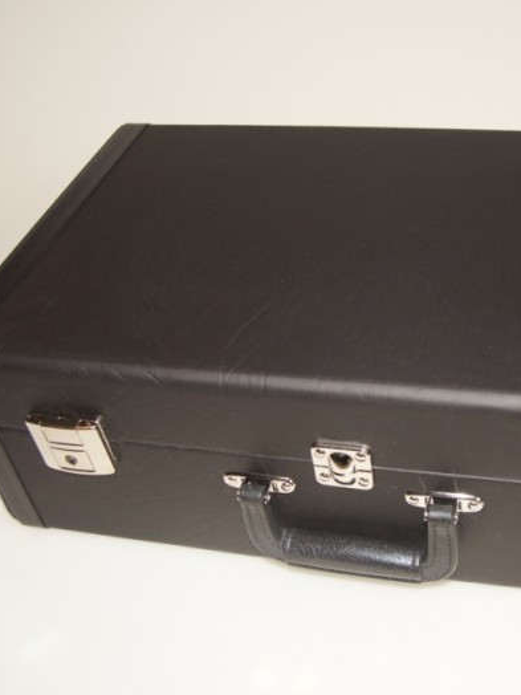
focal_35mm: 44
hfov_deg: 32.4
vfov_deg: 42.9
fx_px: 883
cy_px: 348
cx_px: 376
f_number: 6.3
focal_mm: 20
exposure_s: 1/60
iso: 200
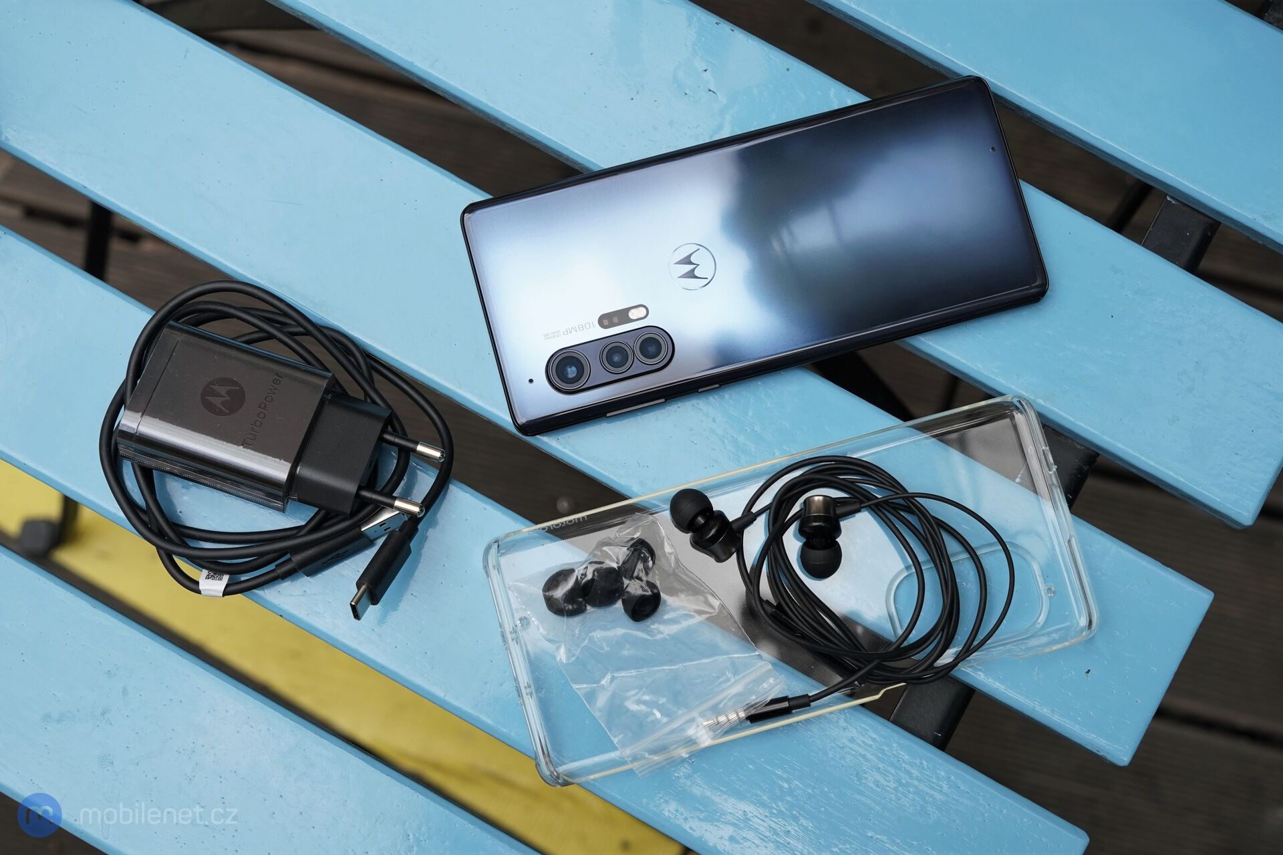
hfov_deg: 41.1
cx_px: 642
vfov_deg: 28.1
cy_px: 428
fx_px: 1711
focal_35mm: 48
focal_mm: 48
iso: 320
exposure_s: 1/200
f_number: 8
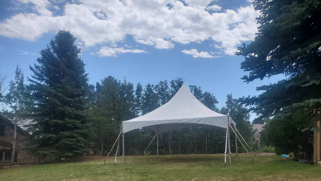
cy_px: 118
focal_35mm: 29
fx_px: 247
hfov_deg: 66.1
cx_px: 162
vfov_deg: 39.8
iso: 50
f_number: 2.4
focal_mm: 4.3
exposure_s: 1/2128
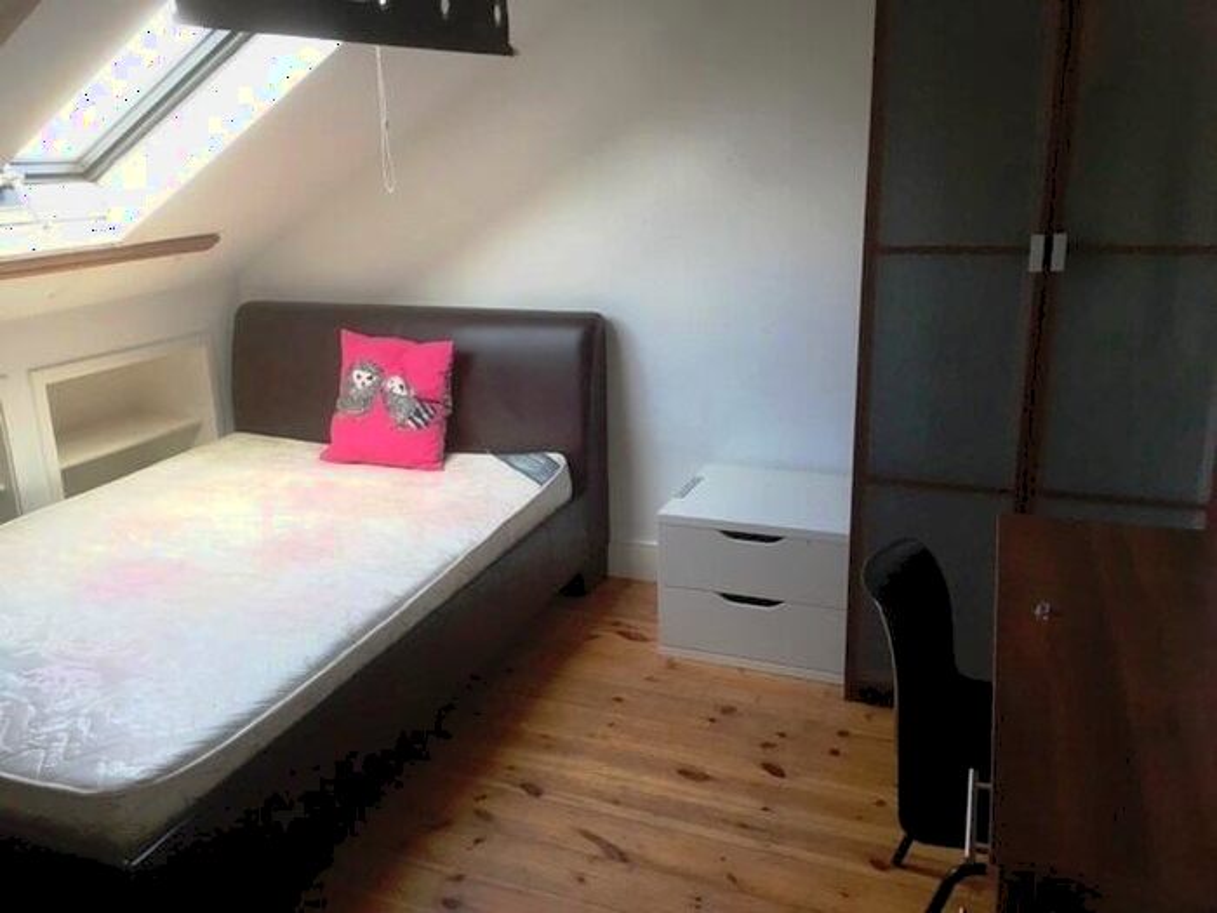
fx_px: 1020
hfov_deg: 61.7
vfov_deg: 48.2
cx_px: 608
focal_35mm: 29
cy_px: 456
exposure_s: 1/33
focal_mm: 4.15
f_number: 2.2
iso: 40
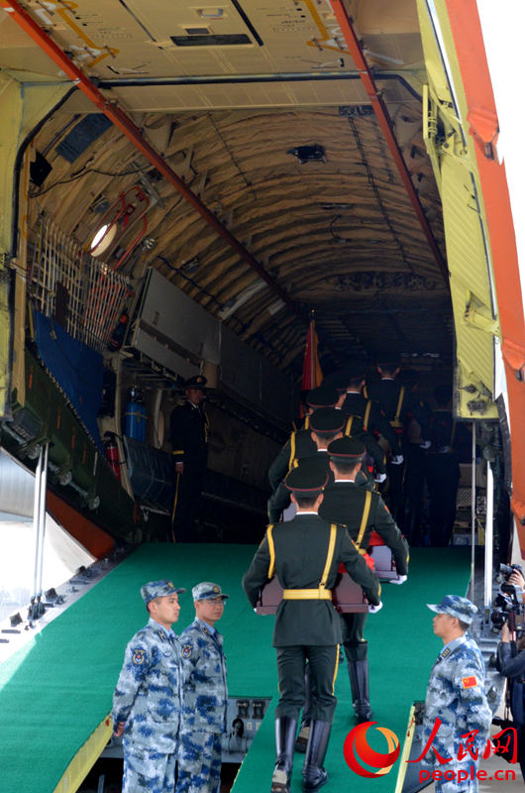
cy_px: 396
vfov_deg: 28.1
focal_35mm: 72
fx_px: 1582
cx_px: 262
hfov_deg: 18.8
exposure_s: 1/400
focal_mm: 48
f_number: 10
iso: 1250
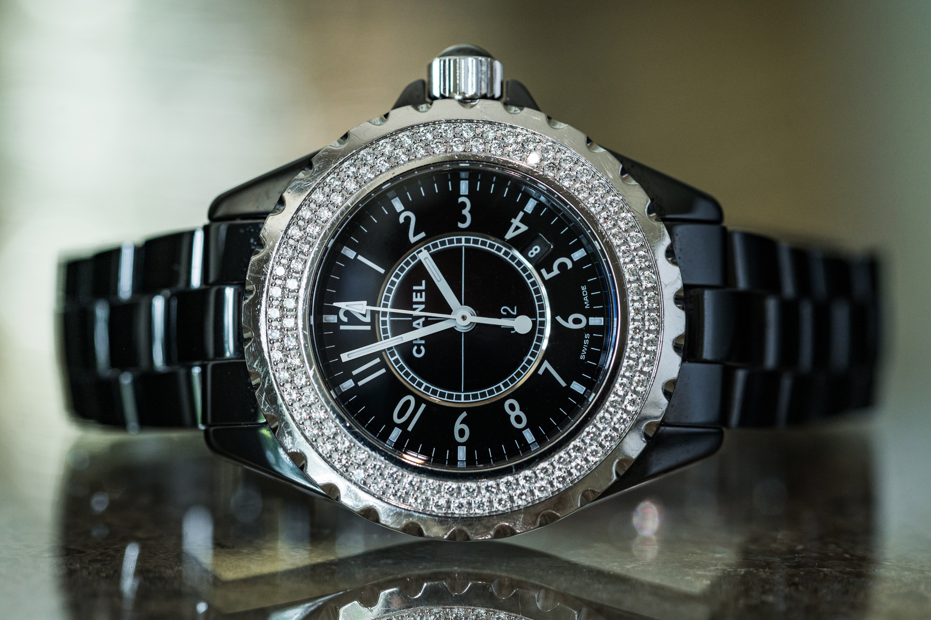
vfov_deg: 13.0
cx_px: 466
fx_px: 2714
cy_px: 310
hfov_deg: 19.5
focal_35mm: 105
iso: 500
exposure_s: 1/8
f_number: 10
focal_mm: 105
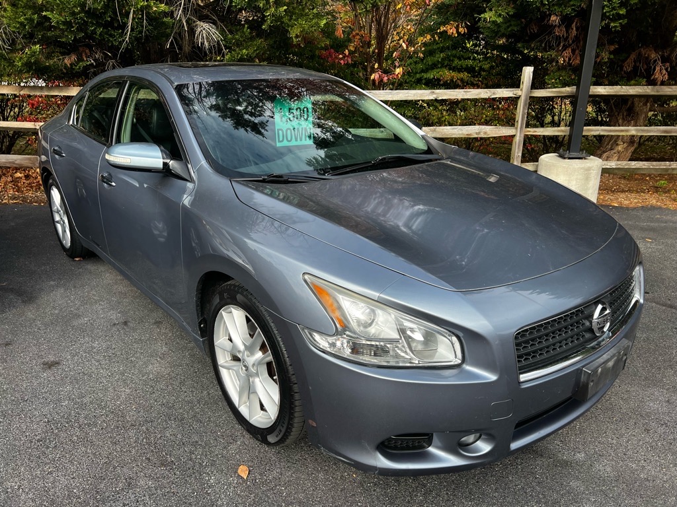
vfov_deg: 53.1
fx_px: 508
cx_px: 338
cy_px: 254
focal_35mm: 26
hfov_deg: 67.3
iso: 50
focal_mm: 5.7
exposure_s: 1/957
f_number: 1.5
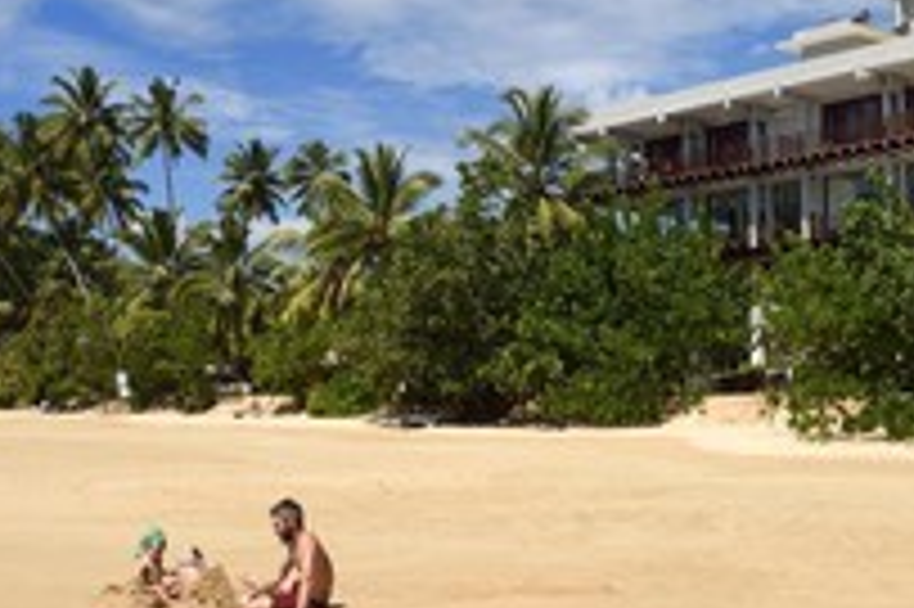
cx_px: 531
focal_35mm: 56
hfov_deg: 35.6
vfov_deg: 24.1
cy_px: 230
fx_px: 1421
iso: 200
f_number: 14
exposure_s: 1/250
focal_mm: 27
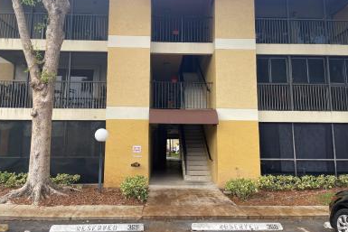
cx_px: 171
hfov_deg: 67.4
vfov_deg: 47.9
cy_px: 107
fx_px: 261
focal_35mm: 27
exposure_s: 1/121
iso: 50
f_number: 1.6
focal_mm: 5.1
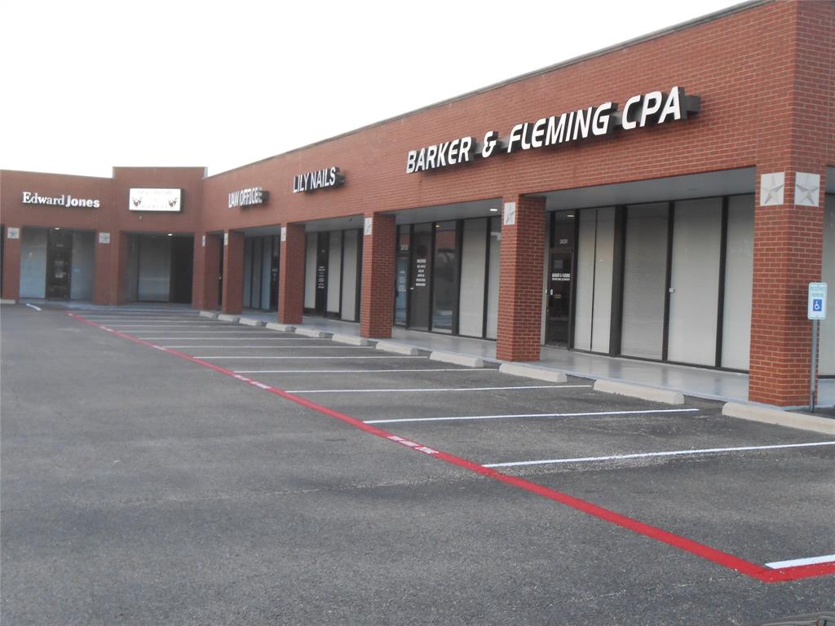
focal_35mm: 44
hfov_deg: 42.9
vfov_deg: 32.9
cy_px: 313
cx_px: 418
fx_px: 1061
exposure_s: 1/30
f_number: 4.5
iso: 200
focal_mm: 7.8
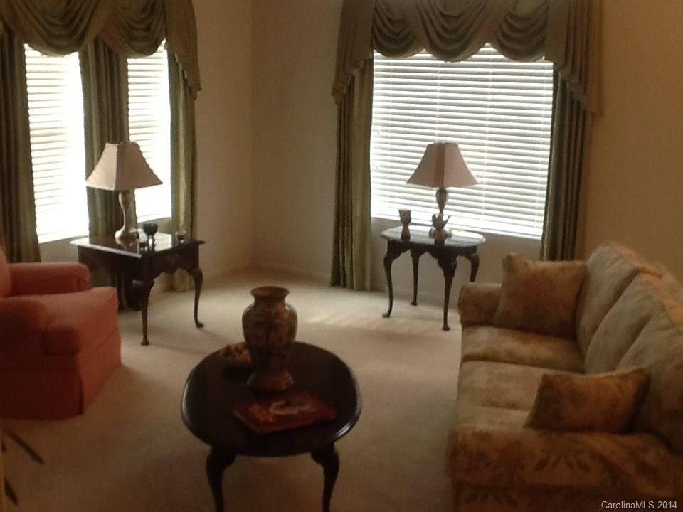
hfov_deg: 42.9
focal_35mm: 44
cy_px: 256
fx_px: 868
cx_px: 342
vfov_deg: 32.9
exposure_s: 1/30
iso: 64
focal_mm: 2.03
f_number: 2.4
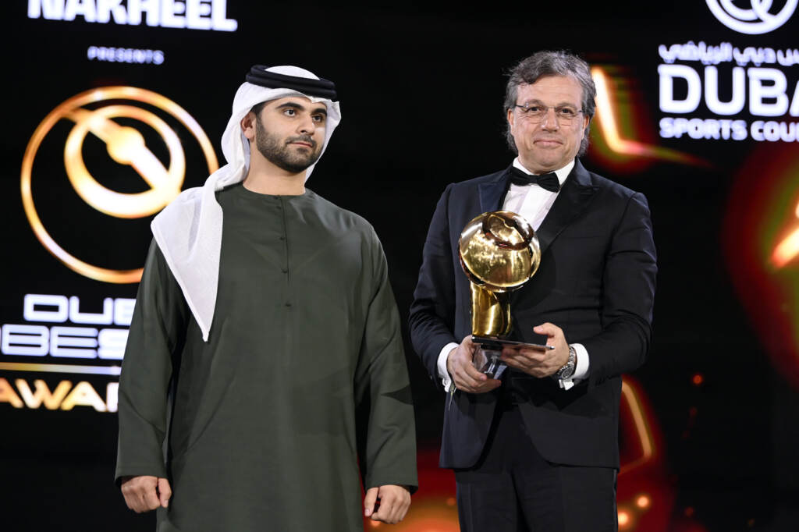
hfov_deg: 15.8
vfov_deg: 10.5
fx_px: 2884
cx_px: 400
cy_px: 266
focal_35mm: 130
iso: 2000
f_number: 3.5
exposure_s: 1/200
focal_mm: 130
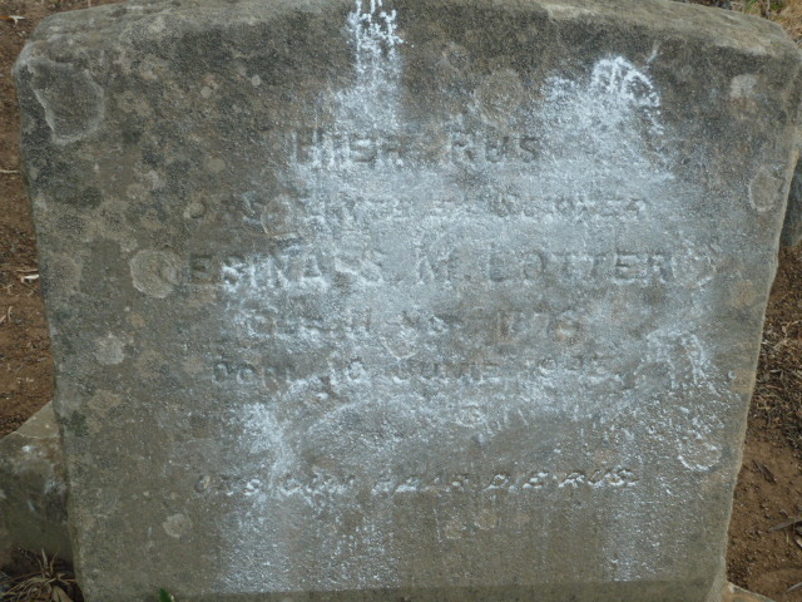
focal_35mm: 44
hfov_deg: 42.9
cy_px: 301
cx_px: 401
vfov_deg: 32.9
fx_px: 1019
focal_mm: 7.3
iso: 80
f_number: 4
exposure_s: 1/160
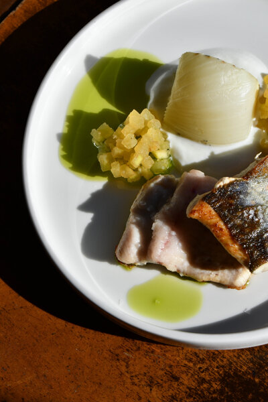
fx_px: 1418
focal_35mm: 127
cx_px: 134
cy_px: 201
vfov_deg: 16.1
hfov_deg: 10.8
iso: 250
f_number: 11
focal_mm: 85
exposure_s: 1/500
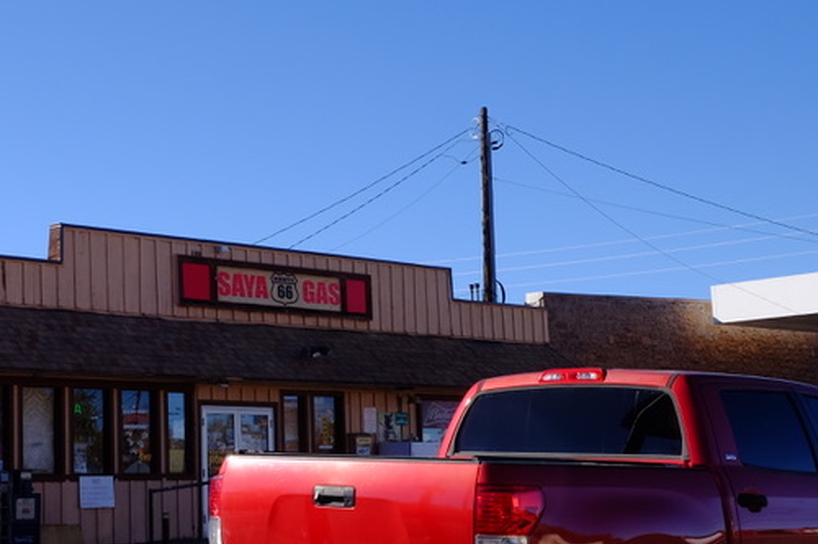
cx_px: 180
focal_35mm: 63
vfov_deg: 21.6
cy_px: 288
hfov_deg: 31.2
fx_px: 1431
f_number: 9
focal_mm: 19.6
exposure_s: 1/450
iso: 400
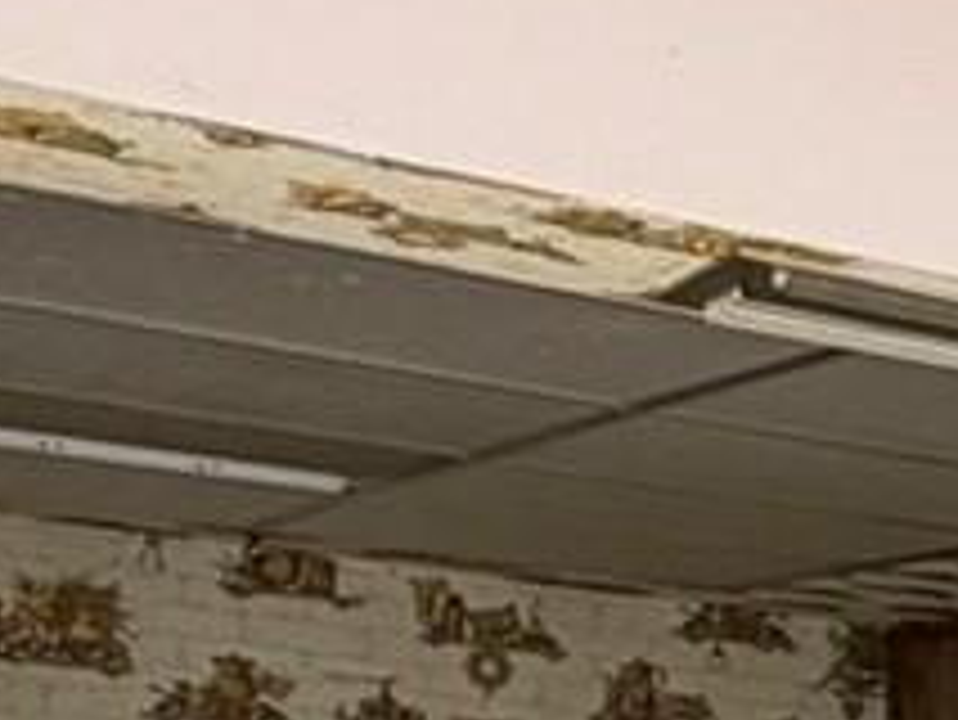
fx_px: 2908
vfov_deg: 13.1
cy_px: 1197
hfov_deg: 12.2
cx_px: 2627
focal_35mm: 105
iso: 50
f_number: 2.2
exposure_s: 1/121
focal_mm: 2.22
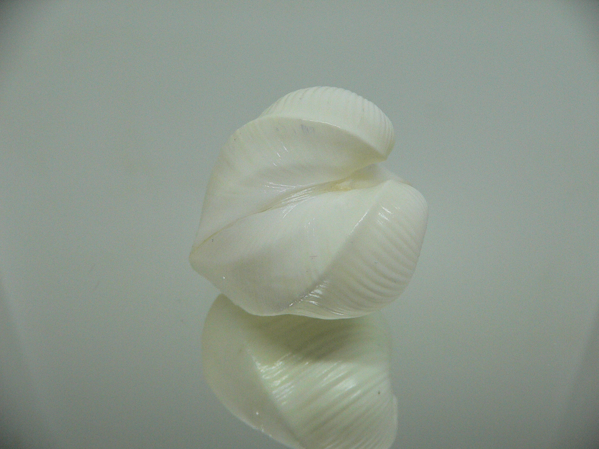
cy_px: 224
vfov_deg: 40.7
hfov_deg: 52.6
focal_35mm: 35
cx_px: 300
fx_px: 606
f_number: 2.8
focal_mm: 4.6
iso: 200
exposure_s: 1/60
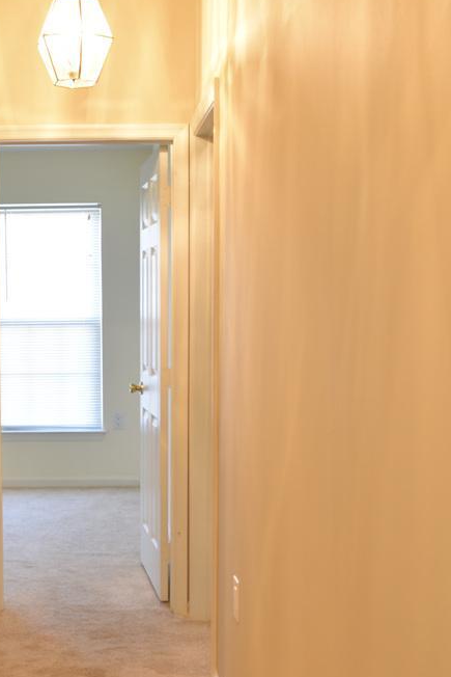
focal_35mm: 53
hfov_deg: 25.1
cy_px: 402
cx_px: 97
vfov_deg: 37.4
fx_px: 995
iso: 200
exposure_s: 1/1.6
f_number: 7.1
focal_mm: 18
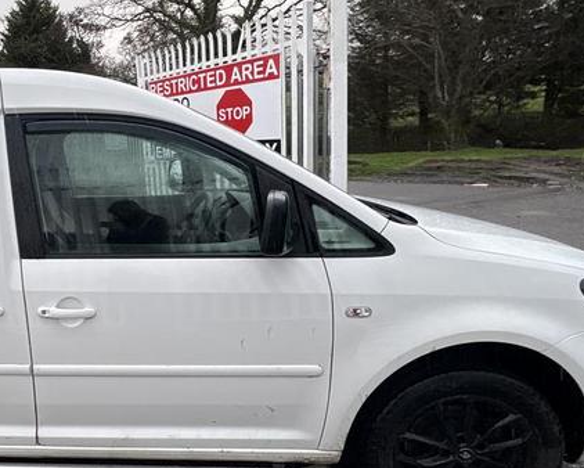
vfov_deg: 50.0
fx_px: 501
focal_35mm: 29
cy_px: 241
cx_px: 39
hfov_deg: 51.8
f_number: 2.2
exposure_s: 1/99
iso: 40
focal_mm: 2.22
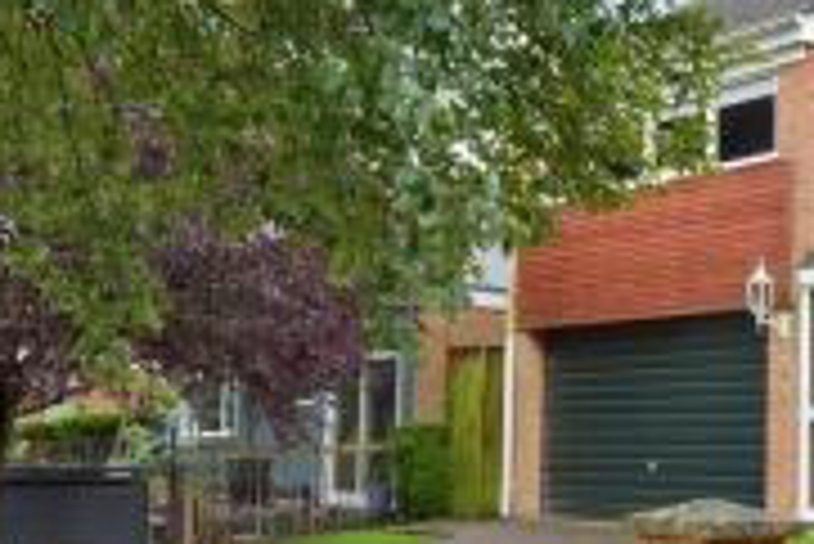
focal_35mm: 71
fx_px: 1607
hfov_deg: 26.7
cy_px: 241
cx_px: 841
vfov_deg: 19.2
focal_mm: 18
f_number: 10
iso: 200
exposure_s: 1/50
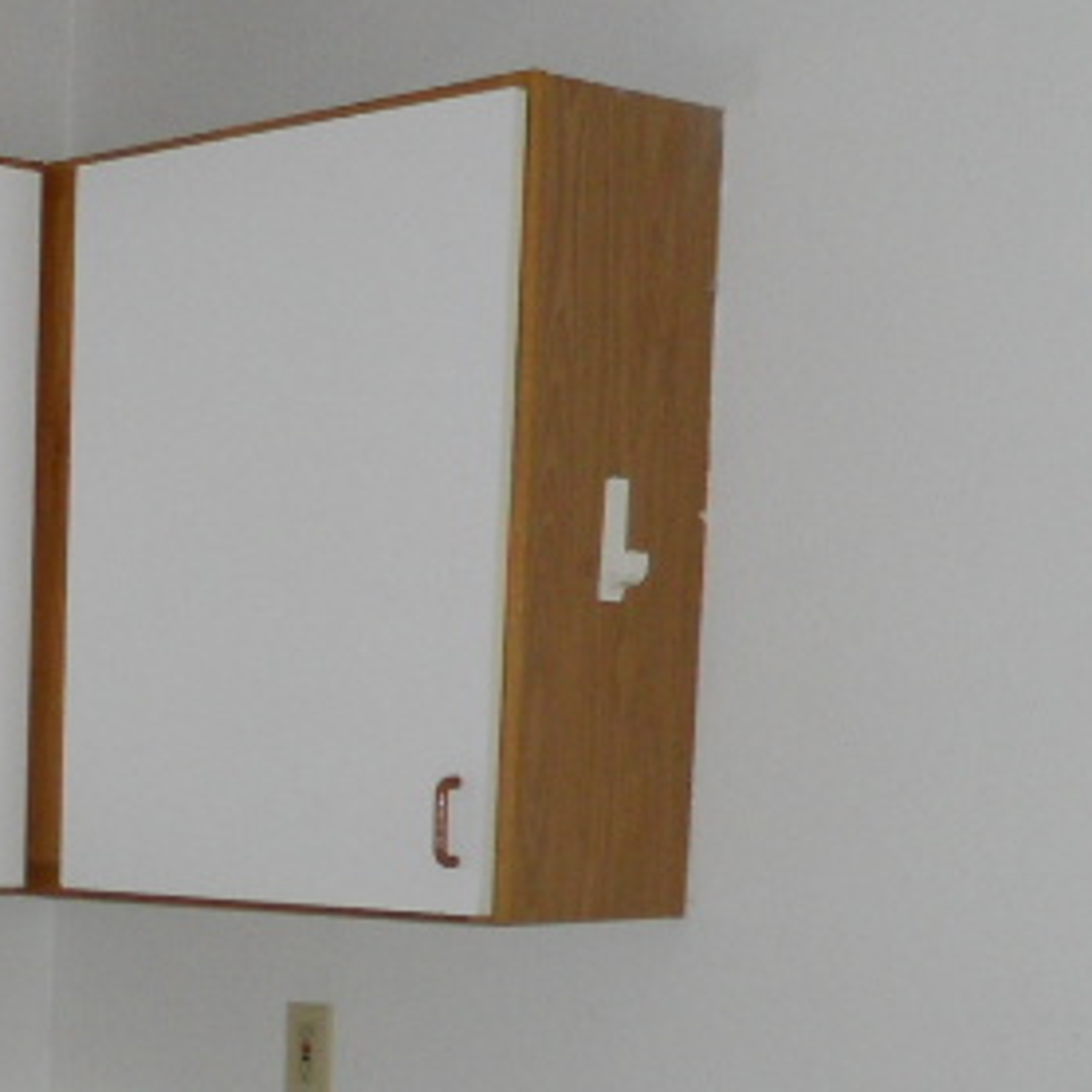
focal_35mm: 91
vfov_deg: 18.1
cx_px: -177
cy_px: 1312
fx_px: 3248
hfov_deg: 18.2
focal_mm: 5
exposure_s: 1/25
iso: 125
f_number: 2.7
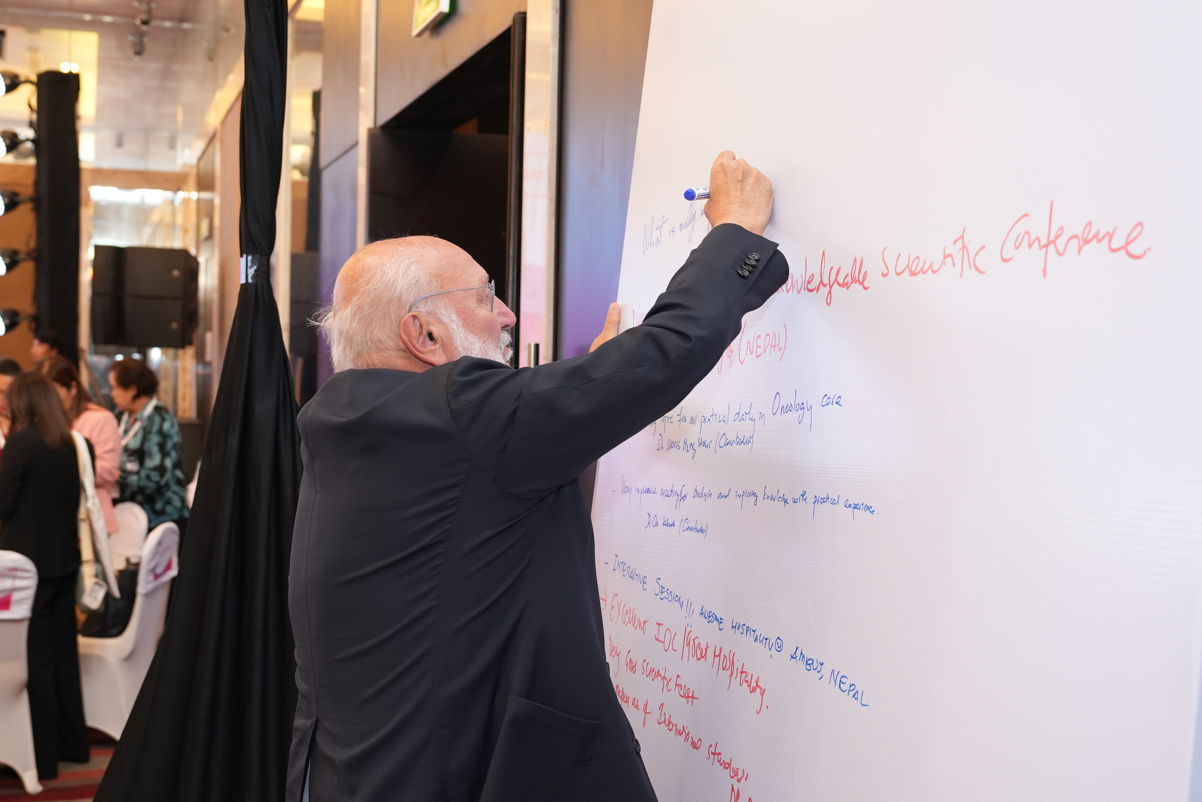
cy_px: 407
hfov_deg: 42.7
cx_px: 609
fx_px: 1536
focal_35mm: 46
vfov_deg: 29.2
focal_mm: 30
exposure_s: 1/100
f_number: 3.2
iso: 1000
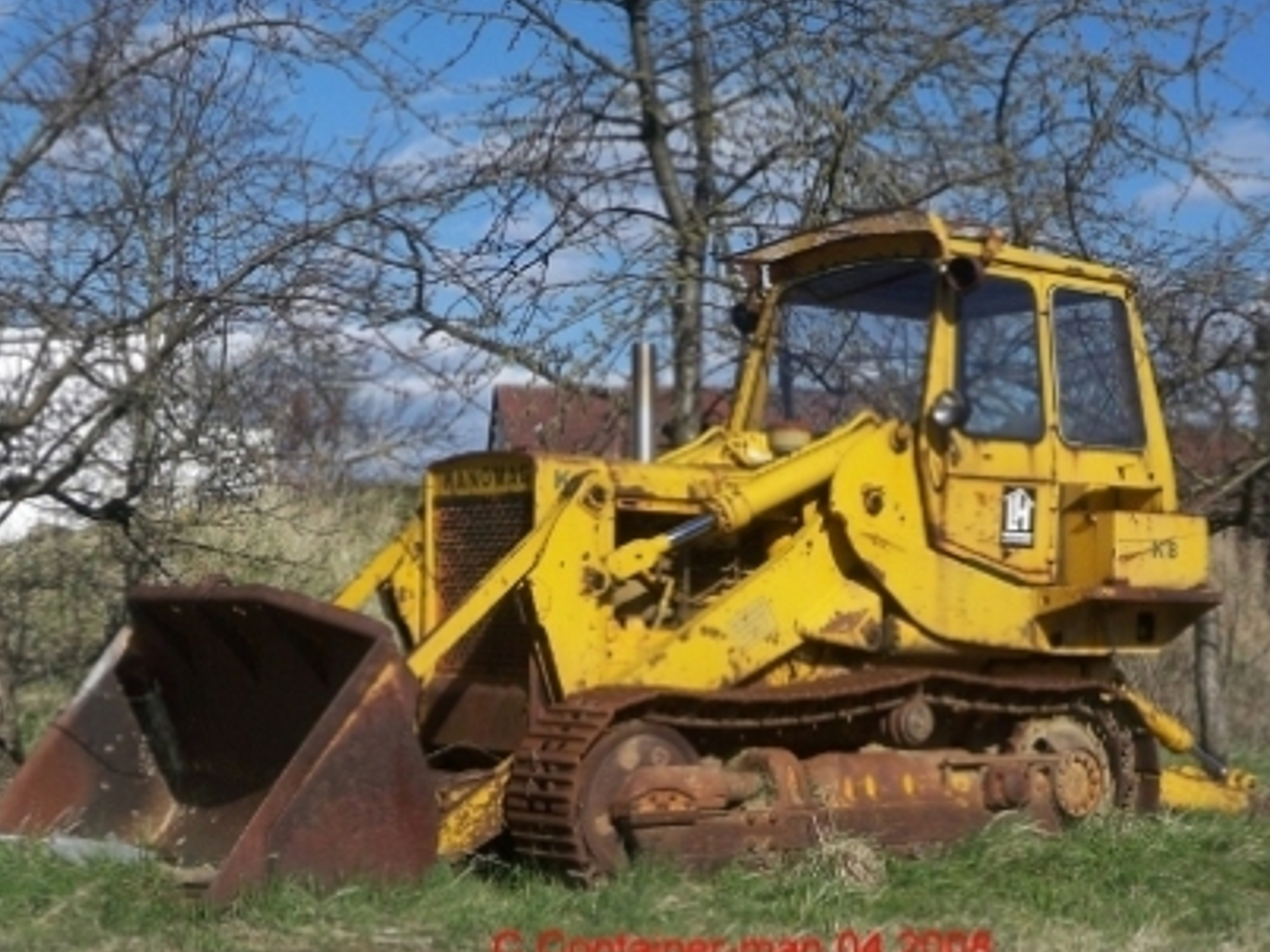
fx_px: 1687
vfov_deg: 31.5
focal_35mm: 46
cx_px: 667
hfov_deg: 41.2
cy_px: 545
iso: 50
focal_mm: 6.4
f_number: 3.9
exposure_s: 1/640
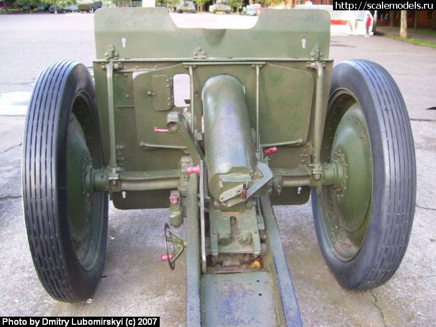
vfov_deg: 38.7
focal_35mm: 37
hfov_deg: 50.1
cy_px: 164
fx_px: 466
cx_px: 218
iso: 80
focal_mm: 6
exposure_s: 1/60
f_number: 2.7
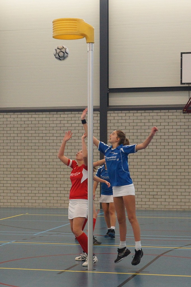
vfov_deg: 43.6
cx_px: 96
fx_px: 358
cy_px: 144
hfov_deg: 29.8
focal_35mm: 45
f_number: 4
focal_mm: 30
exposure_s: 1/200
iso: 1000
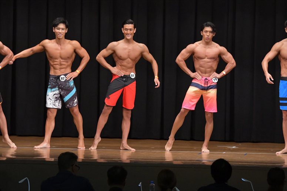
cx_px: 144
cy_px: 96
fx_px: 1458
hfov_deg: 11.2
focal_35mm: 183
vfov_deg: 7.5
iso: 6400
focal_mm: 122
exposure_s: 1/400
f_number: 5.6
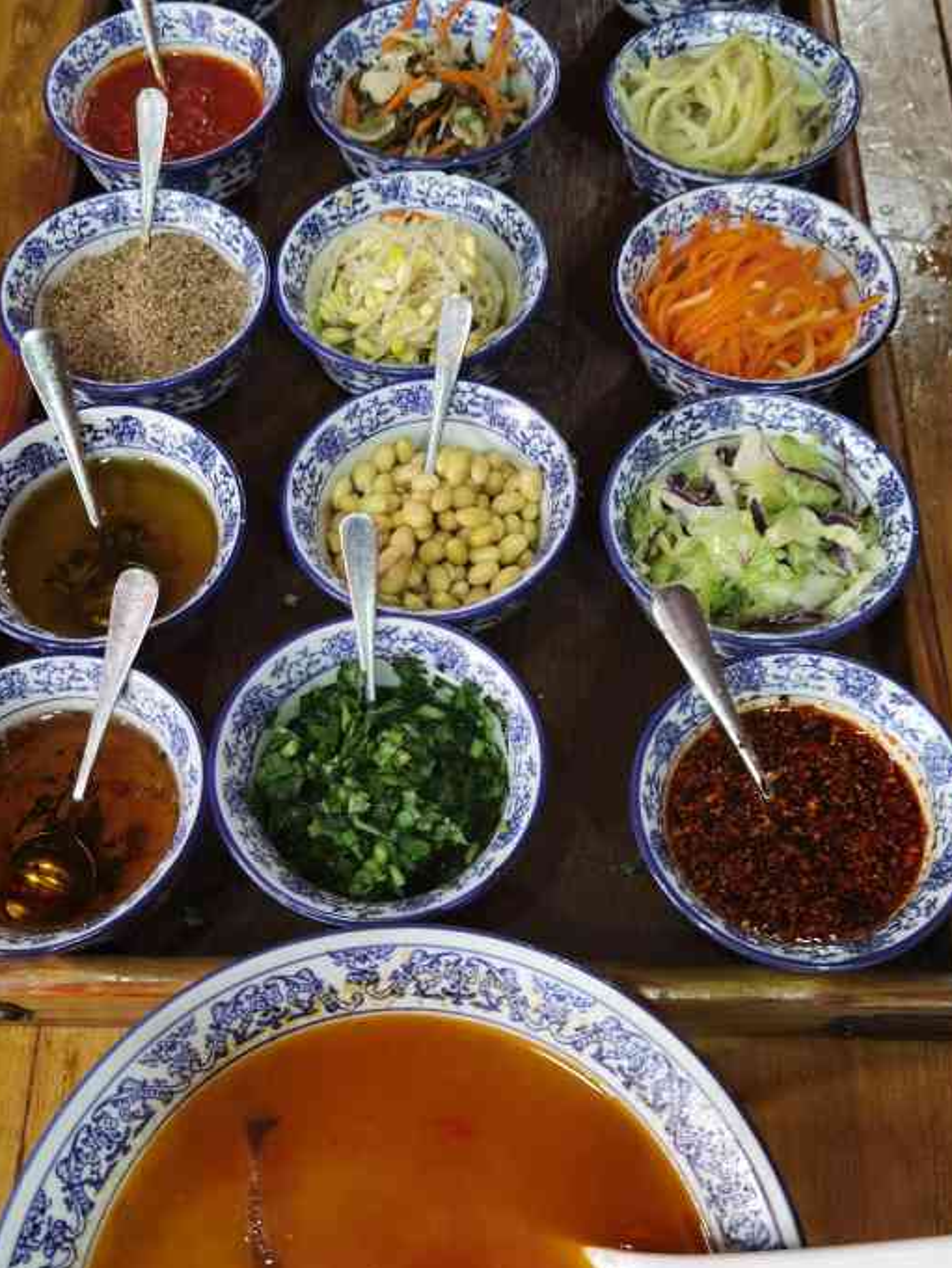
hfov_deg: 38.7
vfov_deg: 50.1
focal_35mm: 37
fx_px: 1356
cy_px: 658
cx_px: 468
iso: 320
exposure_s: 1/50
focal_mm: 6.71
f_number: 1.9
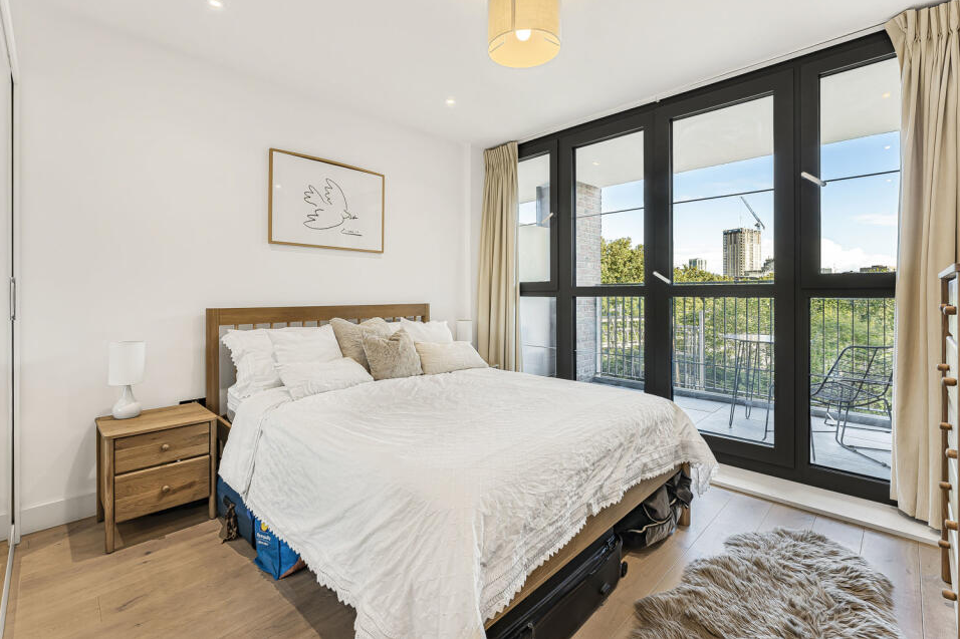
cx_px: 480
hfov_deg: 98.0
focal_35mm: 16
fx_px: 417
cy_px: 297
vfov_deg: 74.9
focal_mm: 14.6
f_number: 14
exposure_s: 1/4
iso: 125
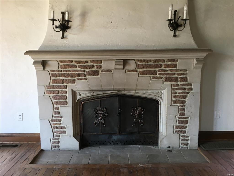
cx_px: 117
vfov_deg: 48.2
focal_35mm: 29
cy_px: 88
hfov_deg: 61.7
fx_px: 196
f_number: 2.2
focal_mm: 4.15
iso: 64
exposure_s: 1/30
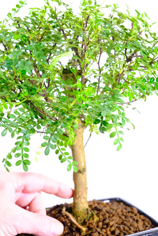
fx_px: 790
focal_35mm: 120
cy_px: 118
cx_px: 79
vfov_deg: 17.1
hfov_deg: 11.4
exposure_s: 1/30
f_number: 8
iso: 2500
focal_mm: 80
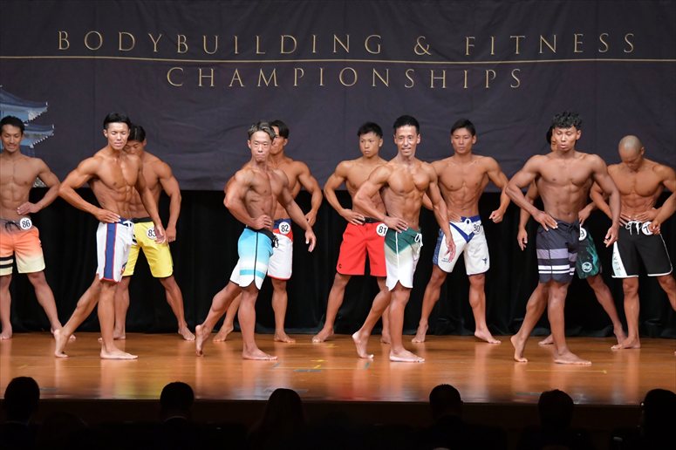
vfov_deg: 7.9
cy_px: 225
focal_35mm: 174
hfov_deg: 11.8
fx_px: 3266
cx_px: 338
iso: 5000
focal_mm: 116
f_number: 5.6
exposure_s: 1/400
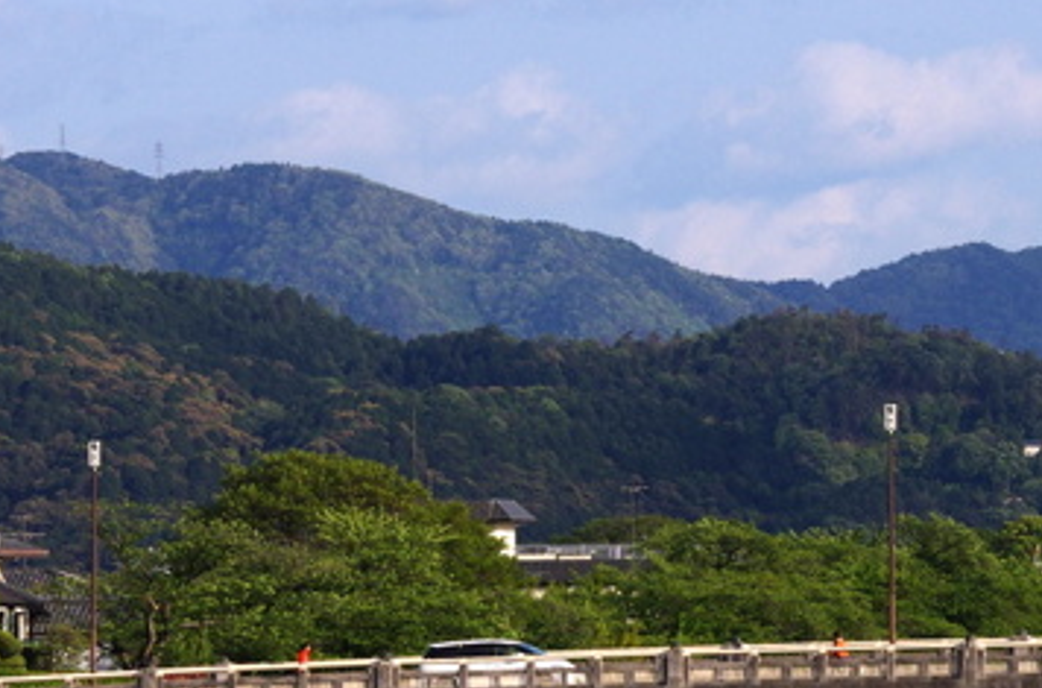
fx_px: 12465
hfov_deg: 4.8
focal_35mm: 432
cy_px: 773
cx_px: 773
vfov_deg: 3.2
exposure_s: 1/500
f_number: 6.3
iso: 100
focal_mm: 100
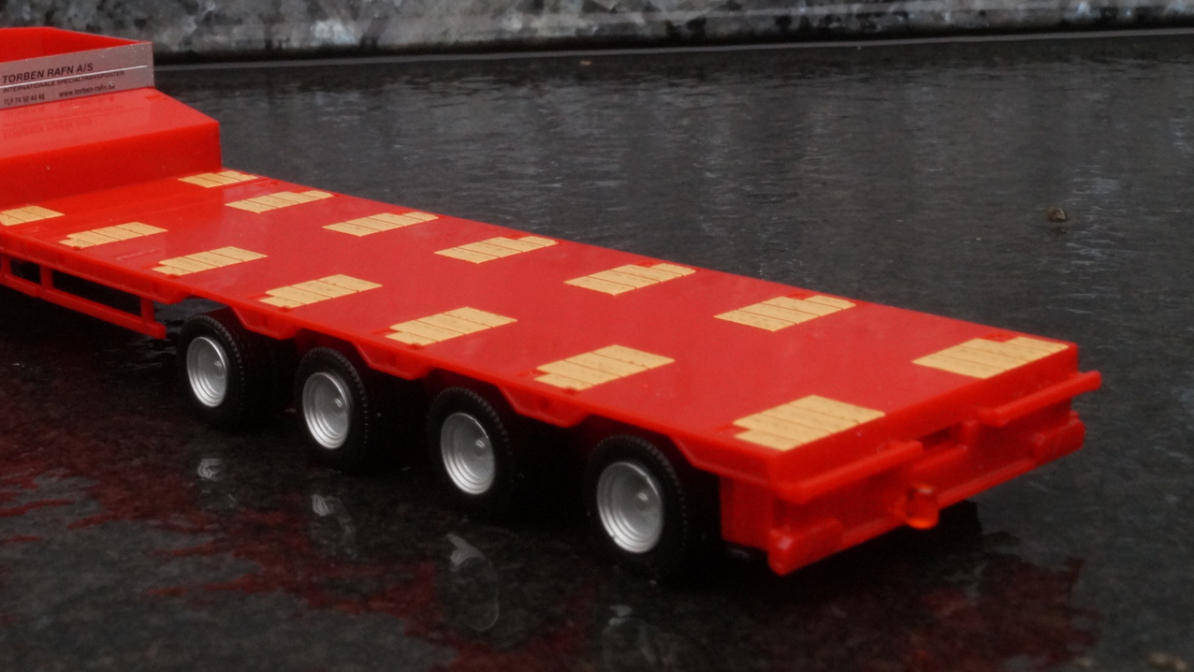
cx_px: 371
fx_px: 2026
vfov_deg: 18.7
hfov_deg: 32.5
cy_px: 169
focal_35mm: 64
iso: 1250
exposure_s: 1/60
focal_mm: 26
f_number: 25
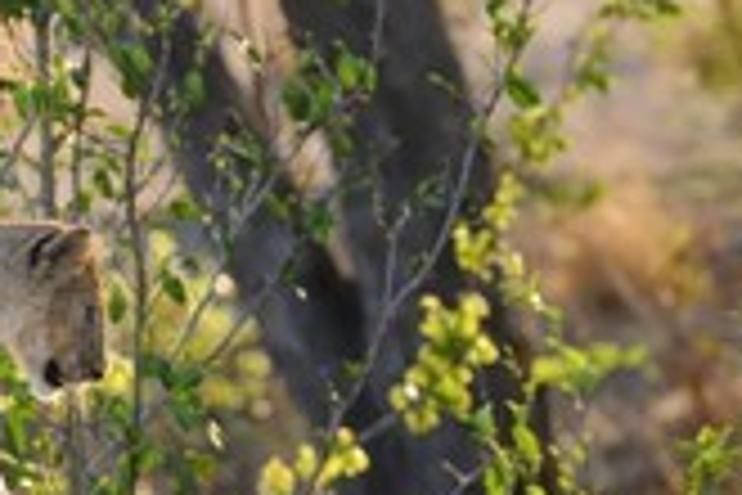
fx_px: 10511
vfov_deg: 2.7
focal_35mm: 510
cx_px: -45
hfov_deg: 4.0
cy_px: 540
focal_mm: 200
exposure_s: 1/250
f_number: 5
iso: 640
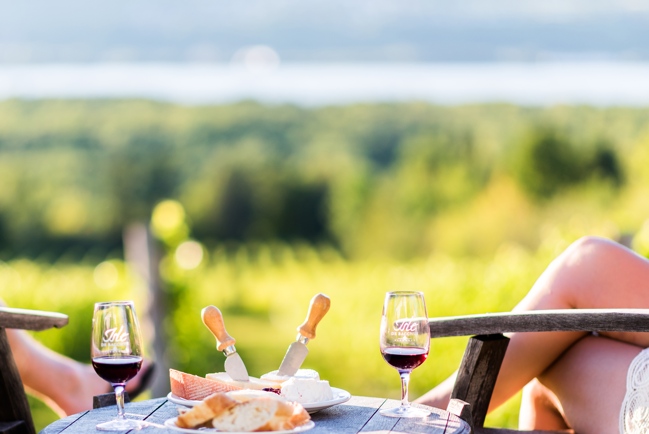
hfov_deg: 17.8
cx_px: 263
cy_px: 291
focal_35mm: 115
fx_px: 2074
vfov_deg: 11.9
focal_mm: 85
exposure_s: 1/125
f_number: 1.8
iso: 100
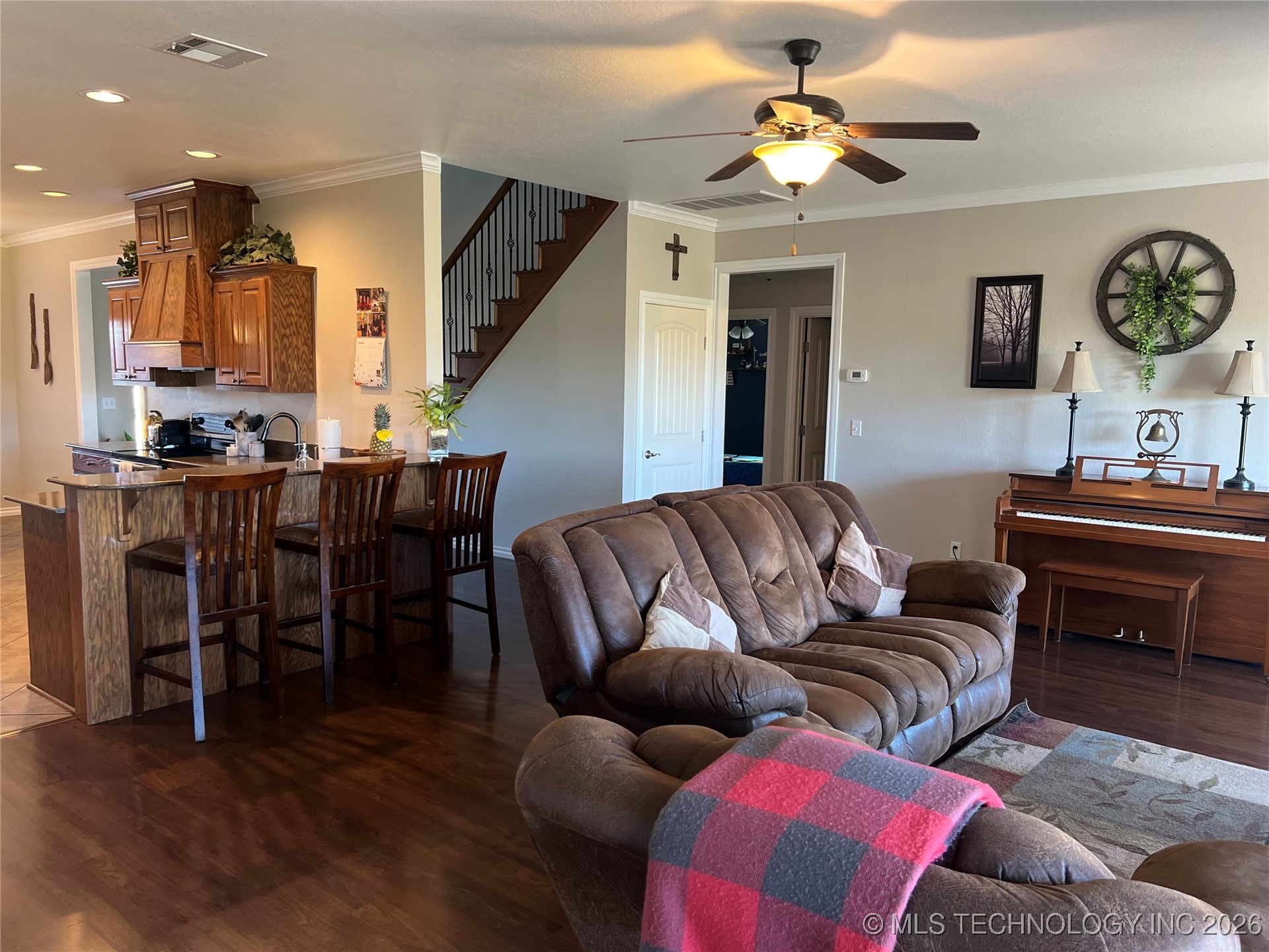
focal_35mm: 26
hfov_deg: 67.3
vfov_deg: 53.1
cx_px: 634
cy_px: 476
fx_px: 953
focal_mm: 5.7
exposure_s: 1/60
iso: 200
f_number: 1.5
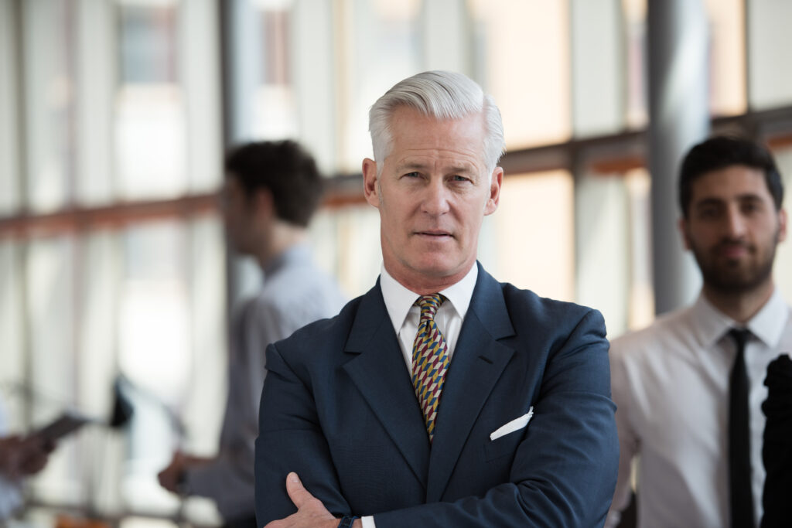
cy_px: 264
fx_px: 3080
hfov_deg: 14.7
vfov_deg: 9.8
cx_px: 396
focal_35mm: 140
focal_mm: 140
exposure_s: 1/400
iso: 200
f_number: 2.8
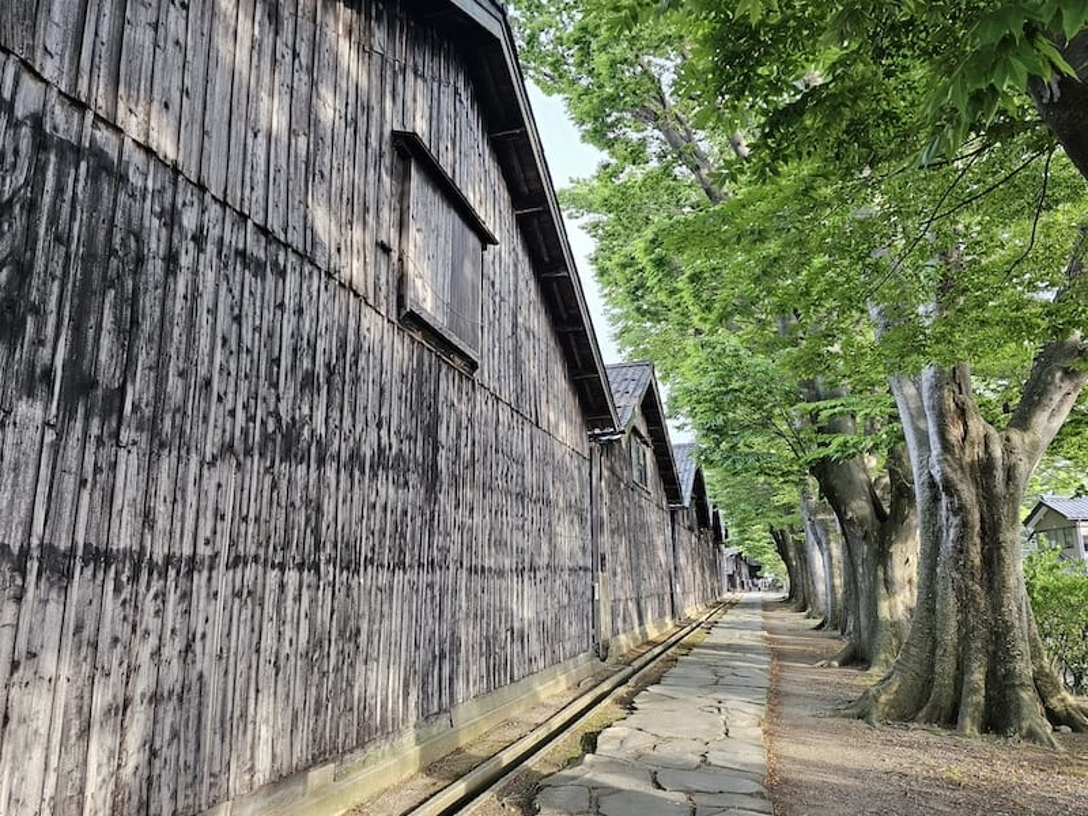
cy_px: 408
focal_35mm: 23
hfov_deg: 73.9
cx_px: 544
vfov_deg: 58.9
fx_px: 723
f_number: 1.7
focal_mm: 6.3
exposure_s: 1/120
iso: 100
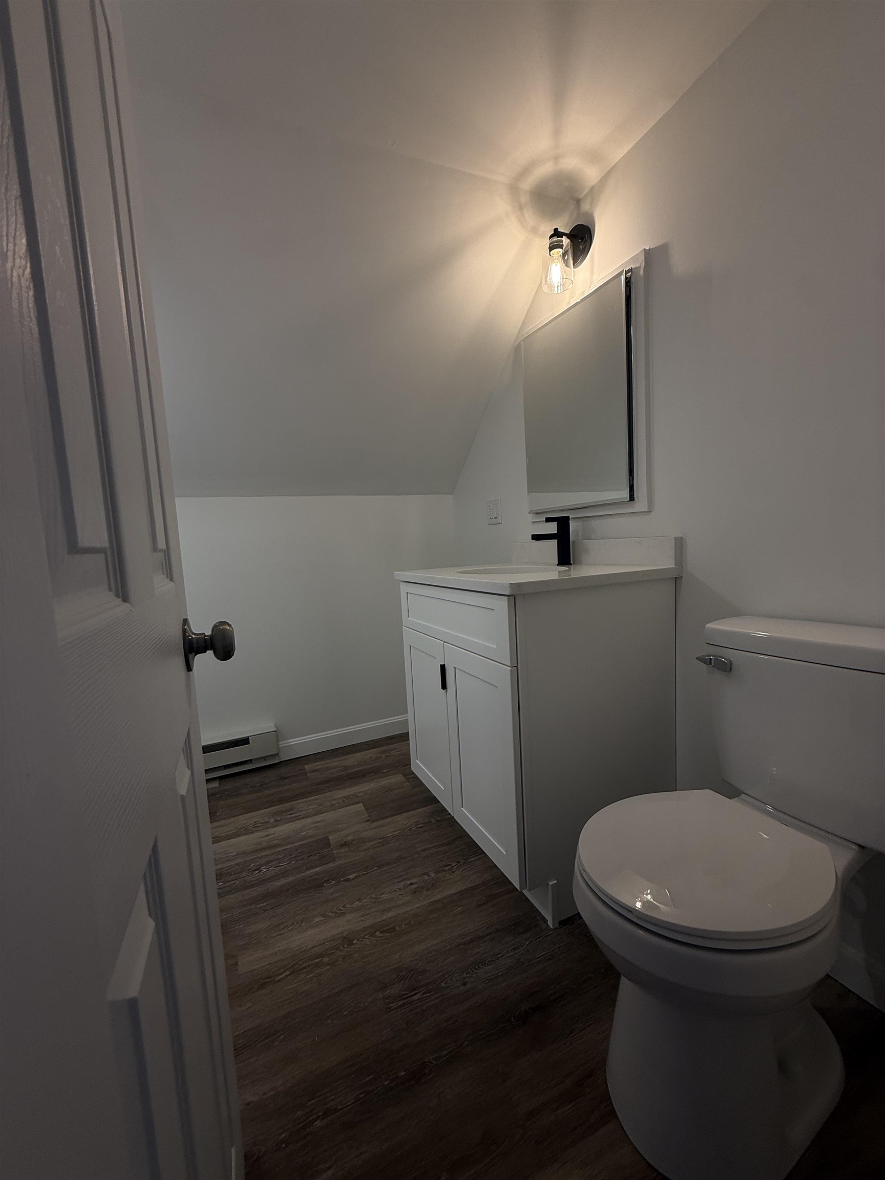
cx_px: 442
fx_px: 477
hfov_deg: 85.7
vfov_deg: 102.1
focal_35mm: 14
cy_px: 590
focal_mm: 2.22
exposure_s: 1/120
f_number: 2.2
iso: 80
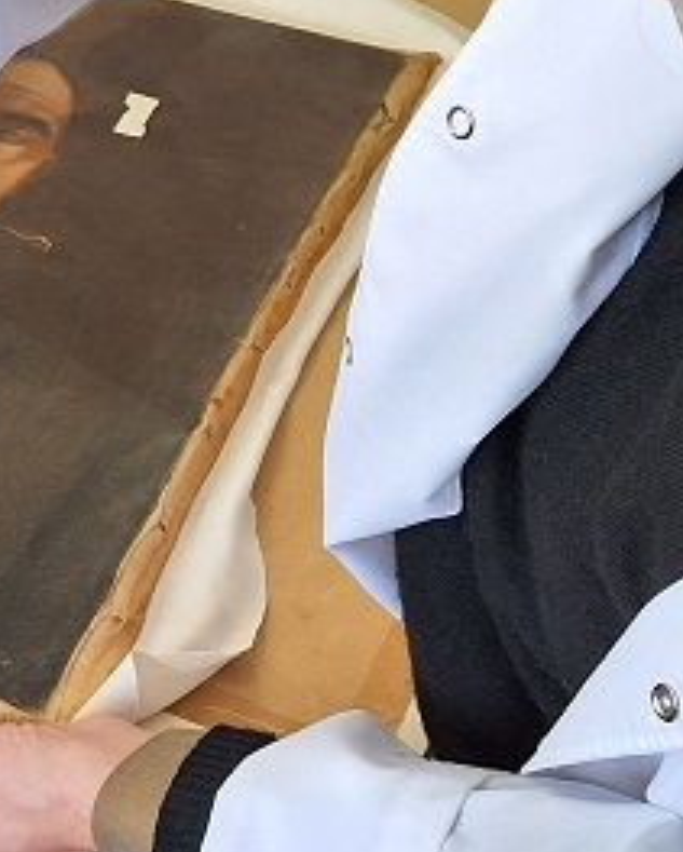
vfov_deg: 22.0
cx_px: -301
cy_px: 432
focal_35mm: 87
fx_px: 2194
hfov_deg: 16.3
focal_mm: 5.54
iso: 64
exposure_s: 1/100
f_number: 1.8
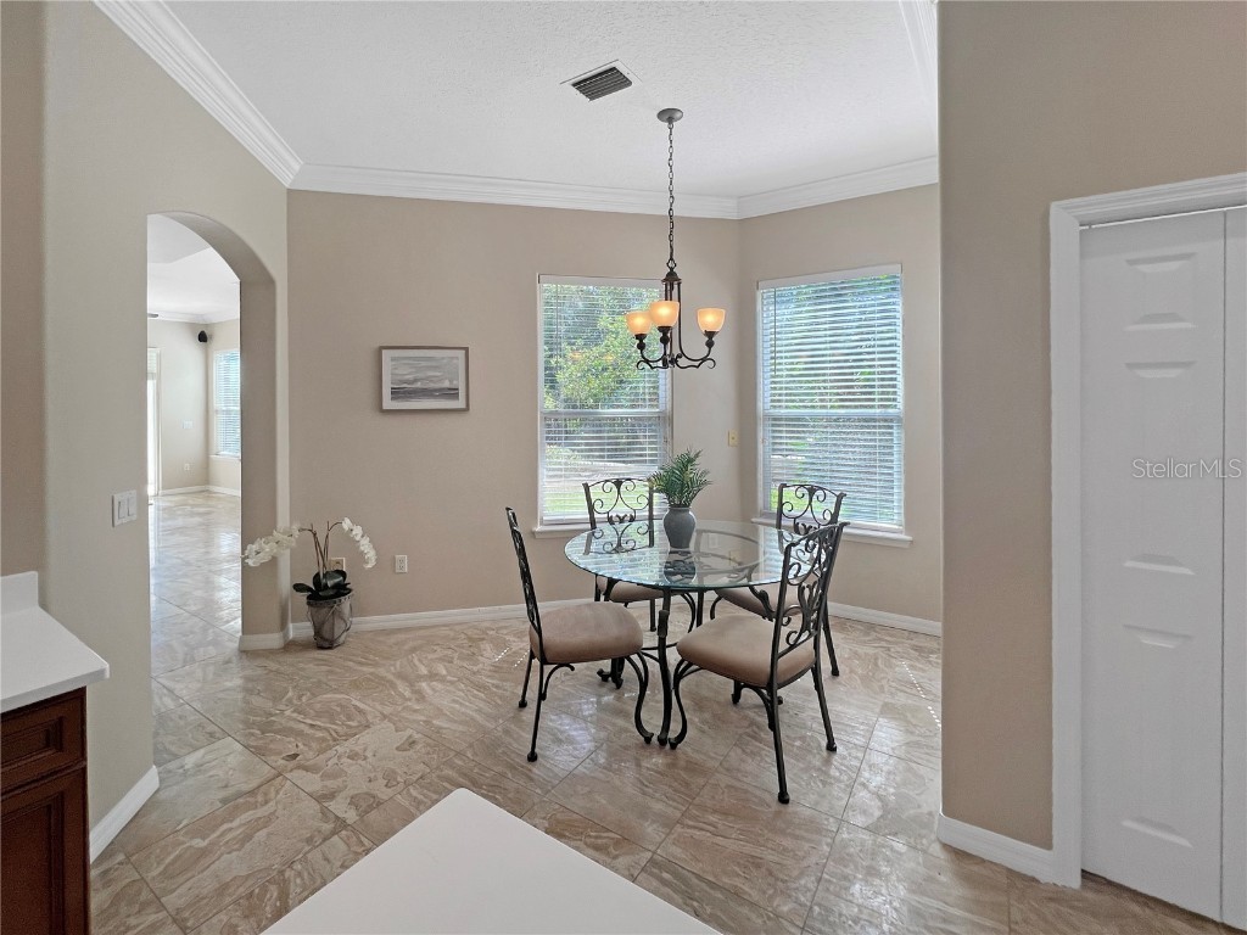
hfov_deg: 106.2
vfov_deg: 89.9
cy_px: 468
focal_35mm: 13
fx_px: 468
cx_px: 624
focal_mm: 1.57
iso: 32
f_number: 1.8
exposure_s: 1/168
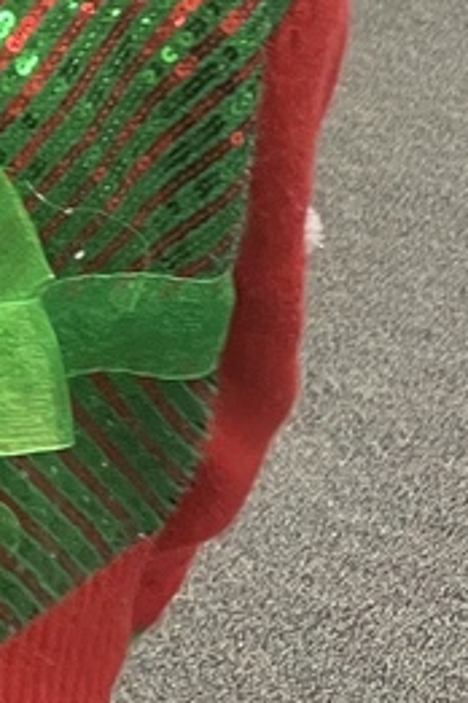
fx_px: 2067
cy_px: -385
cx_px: -223
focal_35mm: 106
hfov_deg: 12.3
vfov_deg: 17.2
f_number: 1.6
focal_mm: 4.2
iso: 125
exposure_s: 1/88
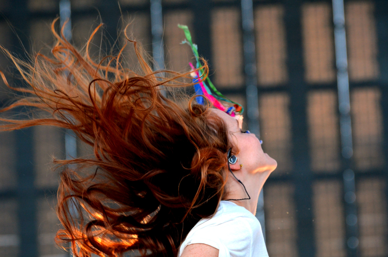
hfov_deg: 7.4
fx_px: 2985
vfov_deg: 4.9
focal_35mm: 278
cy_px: 128
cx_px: 194
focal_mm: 185
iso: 800
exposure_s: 1/640
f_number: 5
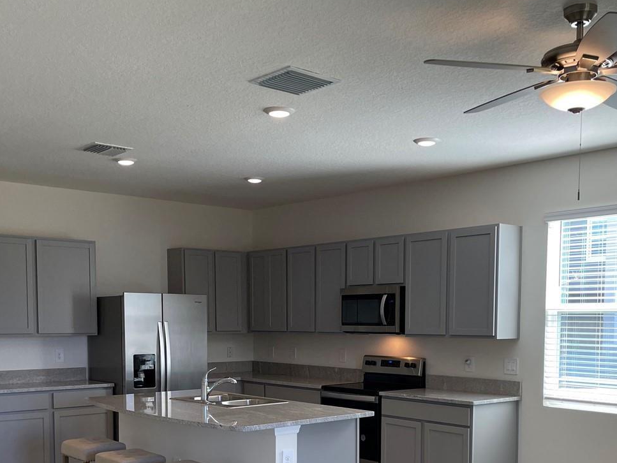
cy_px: 373
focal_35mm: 43
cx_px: 314
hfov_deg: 43.8
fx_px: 767
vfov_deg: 32.7
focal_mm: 5.1
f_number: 1.6
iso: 64
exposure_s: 1/120
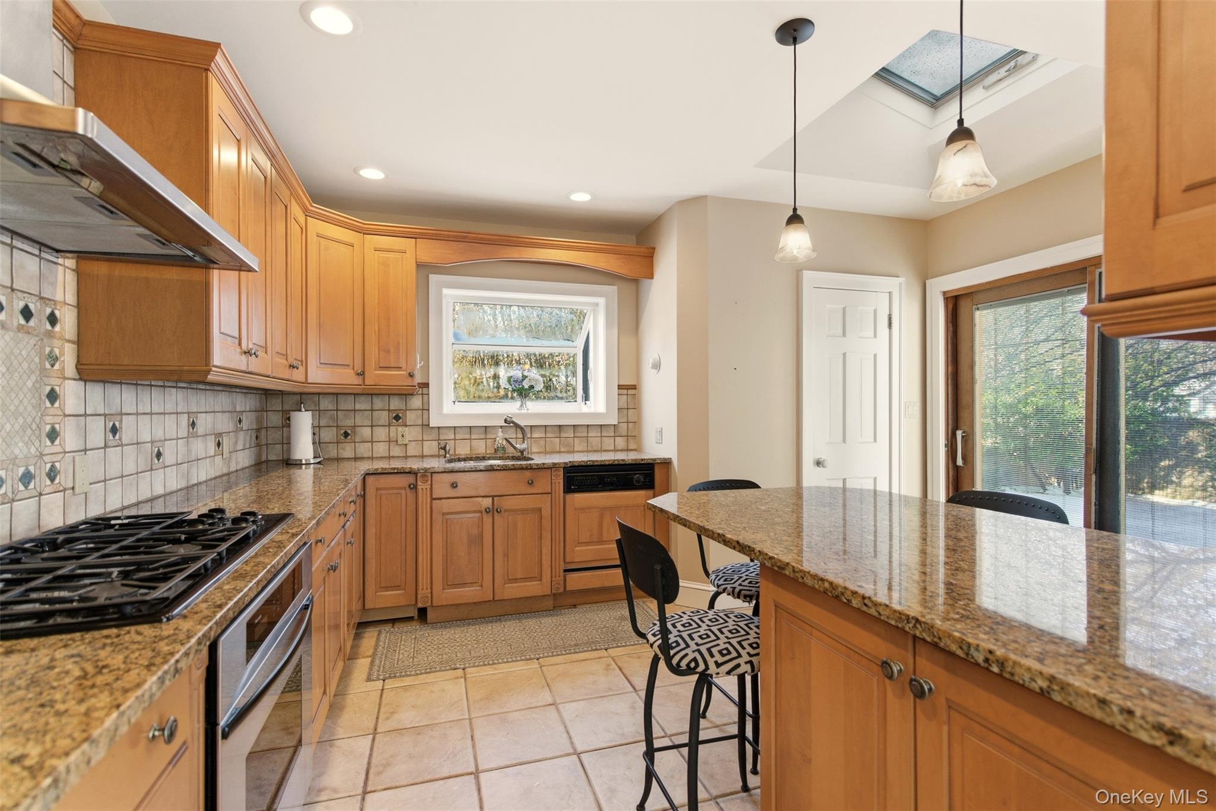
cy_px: 406
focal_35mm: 16
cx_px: 608
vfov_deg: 73.8
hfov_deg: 96.7
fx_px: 540
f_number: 4
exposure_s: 1/200
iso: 250
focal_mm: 16
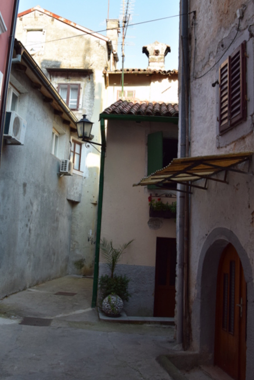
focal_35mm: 33
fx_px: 349
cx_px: 121
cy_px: 172
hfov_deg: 40.0
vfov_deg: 57.1
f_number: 9
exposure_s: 1/160
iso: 400
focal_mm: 18
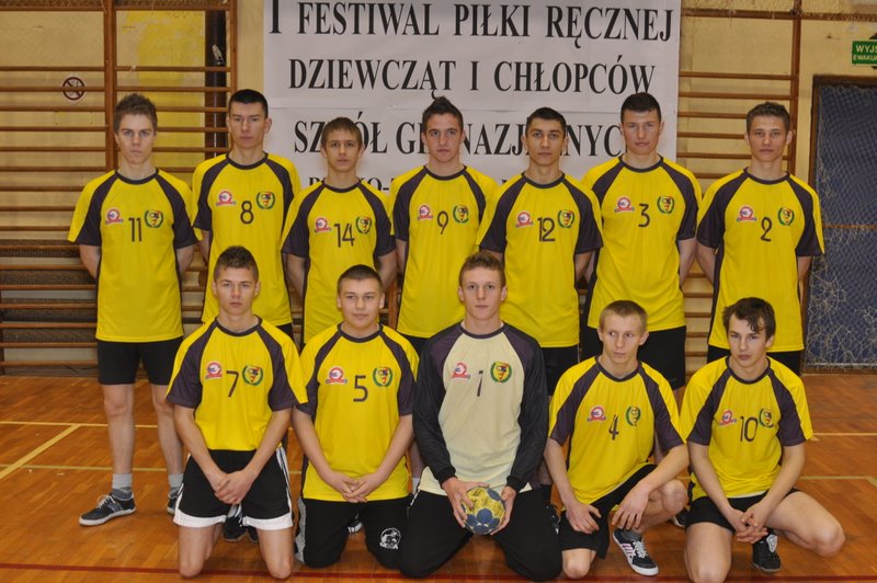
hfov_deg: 46.4
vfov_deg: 31.8
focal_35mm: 42
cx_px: 438
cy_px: 292
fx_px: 1022
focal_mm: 28
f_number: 5
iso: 400
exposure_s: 1/60
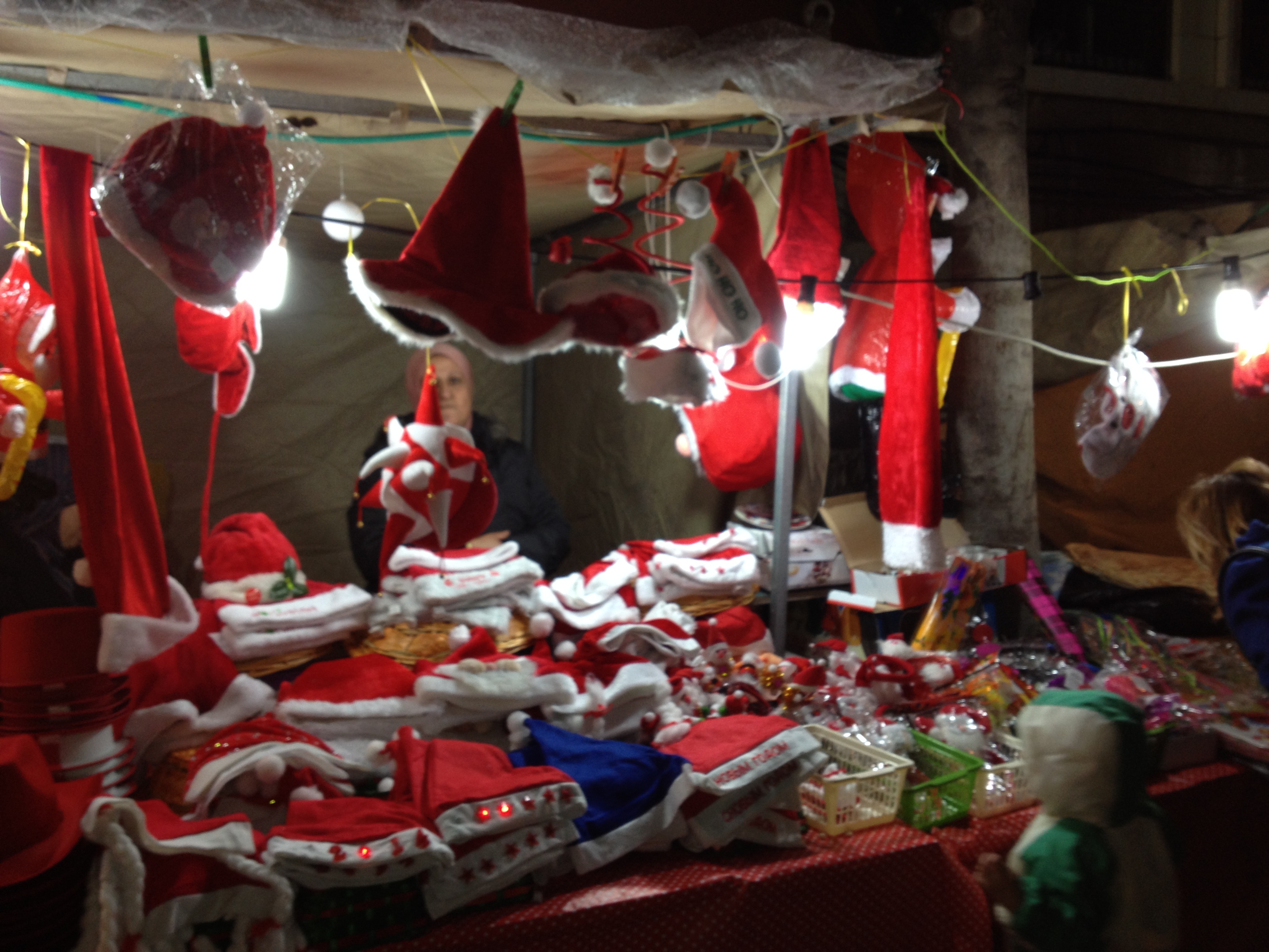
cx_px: 634
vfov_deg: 40.7
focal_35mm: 35
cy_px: 476
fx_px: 1283
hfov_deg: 52.6
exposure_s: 1/20
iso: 64
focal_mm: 4.28
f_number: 2.4
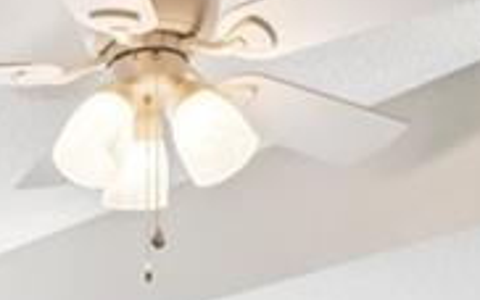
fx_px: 1193
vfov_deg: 12.3
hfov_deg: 21.0
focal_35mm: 91
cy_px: 645
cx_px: -116
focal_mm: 15.9
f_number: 13
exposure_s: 1/25
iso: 400
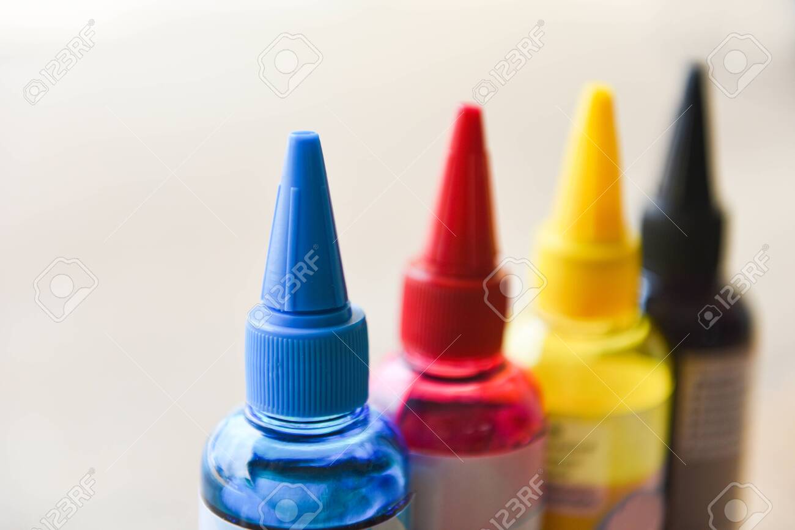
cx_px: 398
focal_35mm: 70
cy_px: 265
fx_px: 1546
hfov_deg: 28.8
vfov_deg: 19.5
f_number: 3.5
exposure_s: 1/800
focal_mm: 70
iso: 320
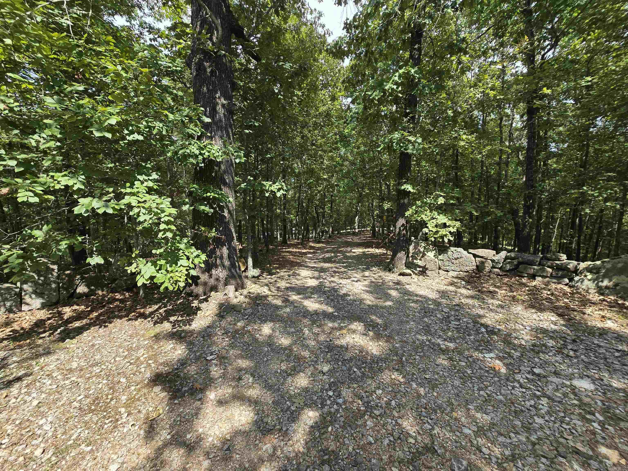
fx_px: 236
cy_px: 236
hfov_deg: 106.2
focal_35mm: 13
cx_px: 314
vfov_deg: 89.9
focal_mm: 2.2
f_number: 2.2
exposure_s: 1/638
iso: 50
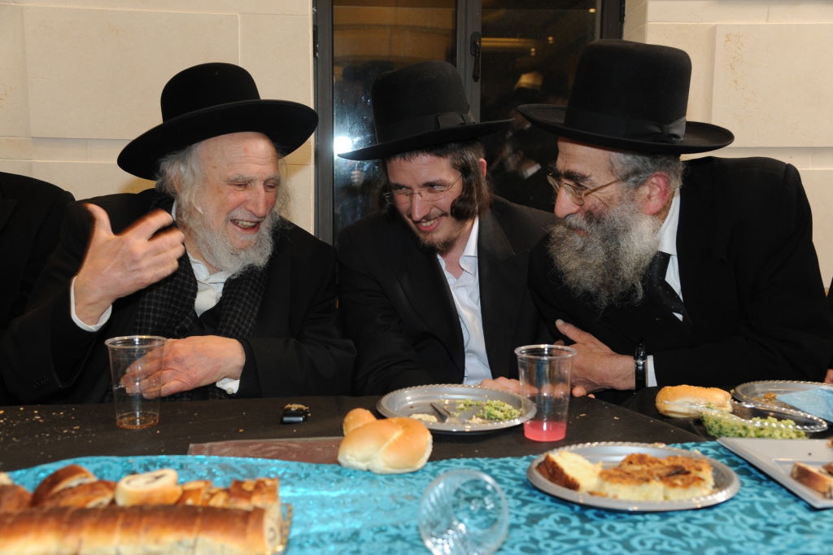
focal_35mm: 40
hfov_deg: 48.5
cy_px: 278
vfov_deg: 33.4
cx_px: 416
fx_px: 925
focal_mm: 40
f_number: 5.6
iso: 640
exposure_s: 1/125
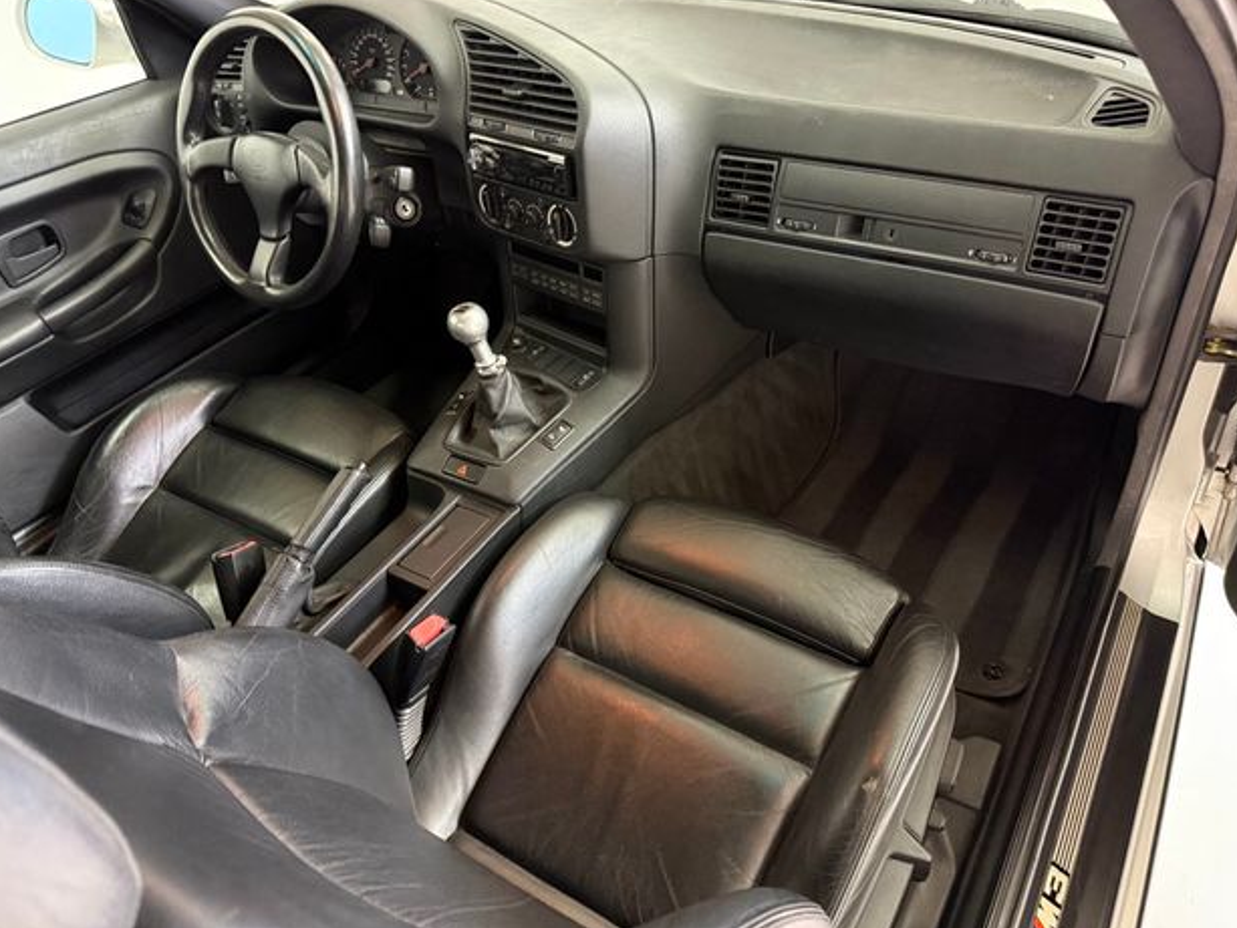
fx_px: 894
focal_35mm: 25
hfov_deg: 69.4
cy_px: 455
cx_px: 635
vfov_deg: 54.9
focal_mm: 6.76
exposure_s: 1/30
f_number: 1.78
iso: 800
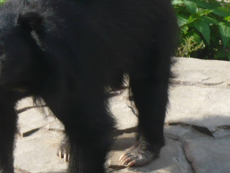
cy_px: 83
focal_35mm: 338
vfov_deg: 4.4
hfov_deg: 5.9
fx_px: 2246
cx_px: 65
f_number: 5.1
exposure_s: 1/200
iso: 100
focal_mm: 16.5
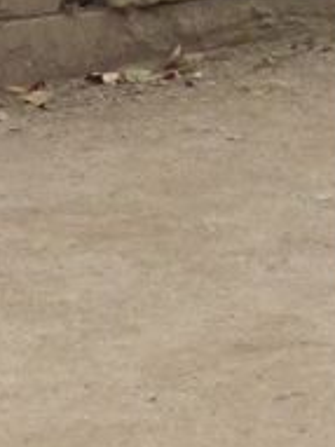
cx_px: 216
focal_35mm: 372
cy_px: -792
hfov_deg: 4.0
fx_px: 4805
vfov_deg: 5.1
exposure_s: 1/160
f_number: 2.8
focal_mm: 9.4
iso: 400
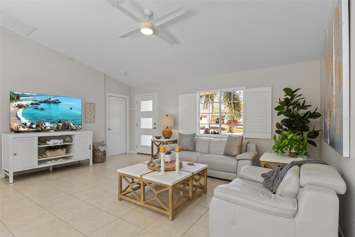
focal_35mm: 18
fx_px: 177
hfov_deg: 90.0
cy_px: 118
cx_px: 178
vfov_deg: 67.4
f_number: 9
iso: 100
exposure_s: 1/2.5
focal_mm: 12
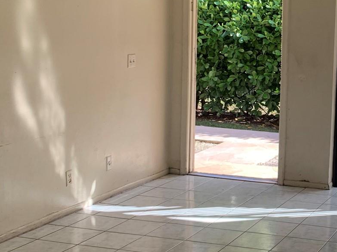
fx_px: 662
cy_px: 87
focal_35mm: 68
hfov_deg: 26.6
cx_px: 358
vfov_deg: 21.5
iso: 25
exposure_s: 1/190
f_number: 1.8
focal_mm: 4.25
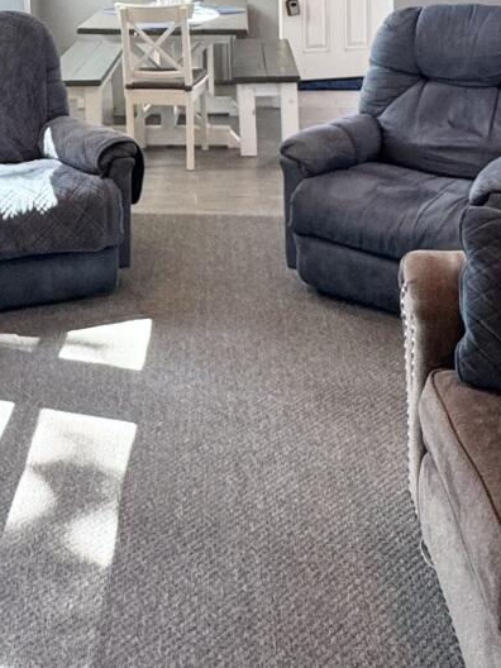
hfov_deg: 26.4
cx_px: 30
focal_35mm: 53
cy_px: 6
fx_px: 1023
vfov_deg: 33.3
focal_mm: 2.22
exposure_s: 1/120
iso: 160
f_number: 2.2
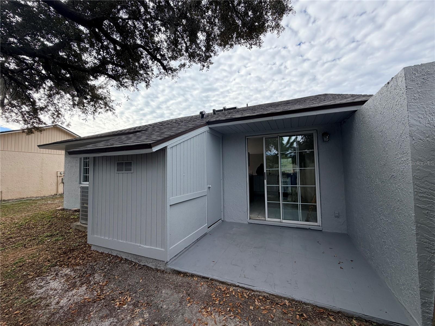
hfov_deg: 102.1
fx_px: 176
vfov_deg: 85.7
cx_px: 218
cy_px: 163
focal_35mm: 14
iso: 25
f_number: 2.2
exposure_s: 1/770
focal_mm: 2.22
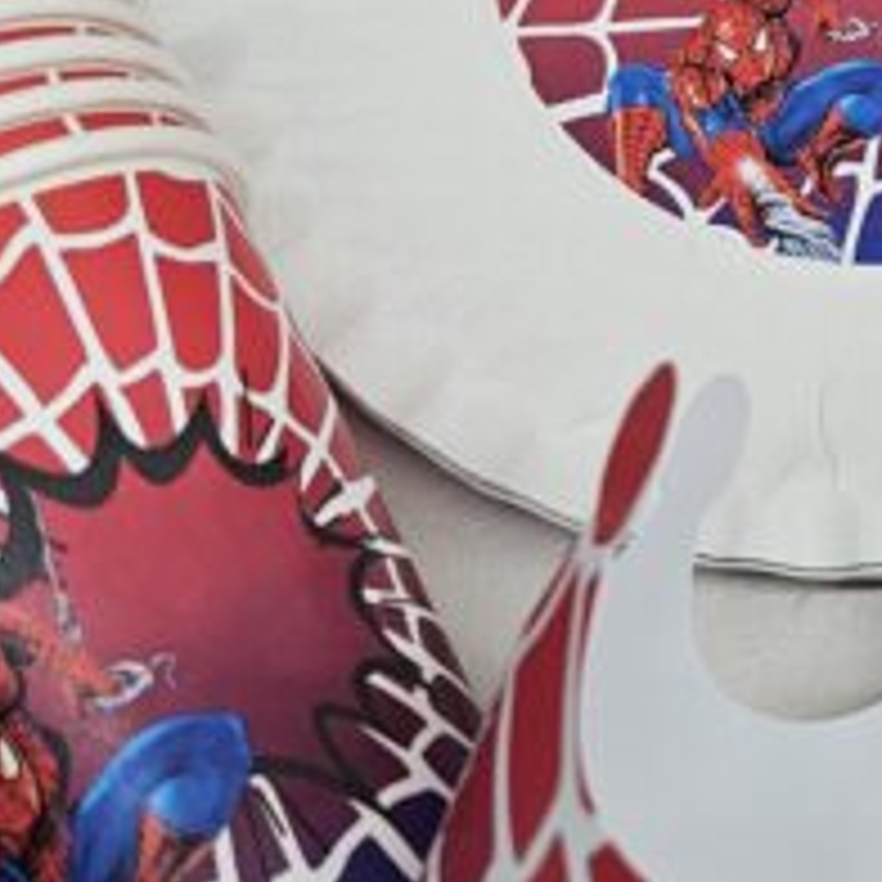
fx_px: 2393
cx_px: 950
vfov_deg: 19.8
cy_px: -122
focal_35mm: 83
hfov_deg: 20.0
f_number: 1.8
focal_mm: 5.4
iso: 40
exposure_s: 1/50
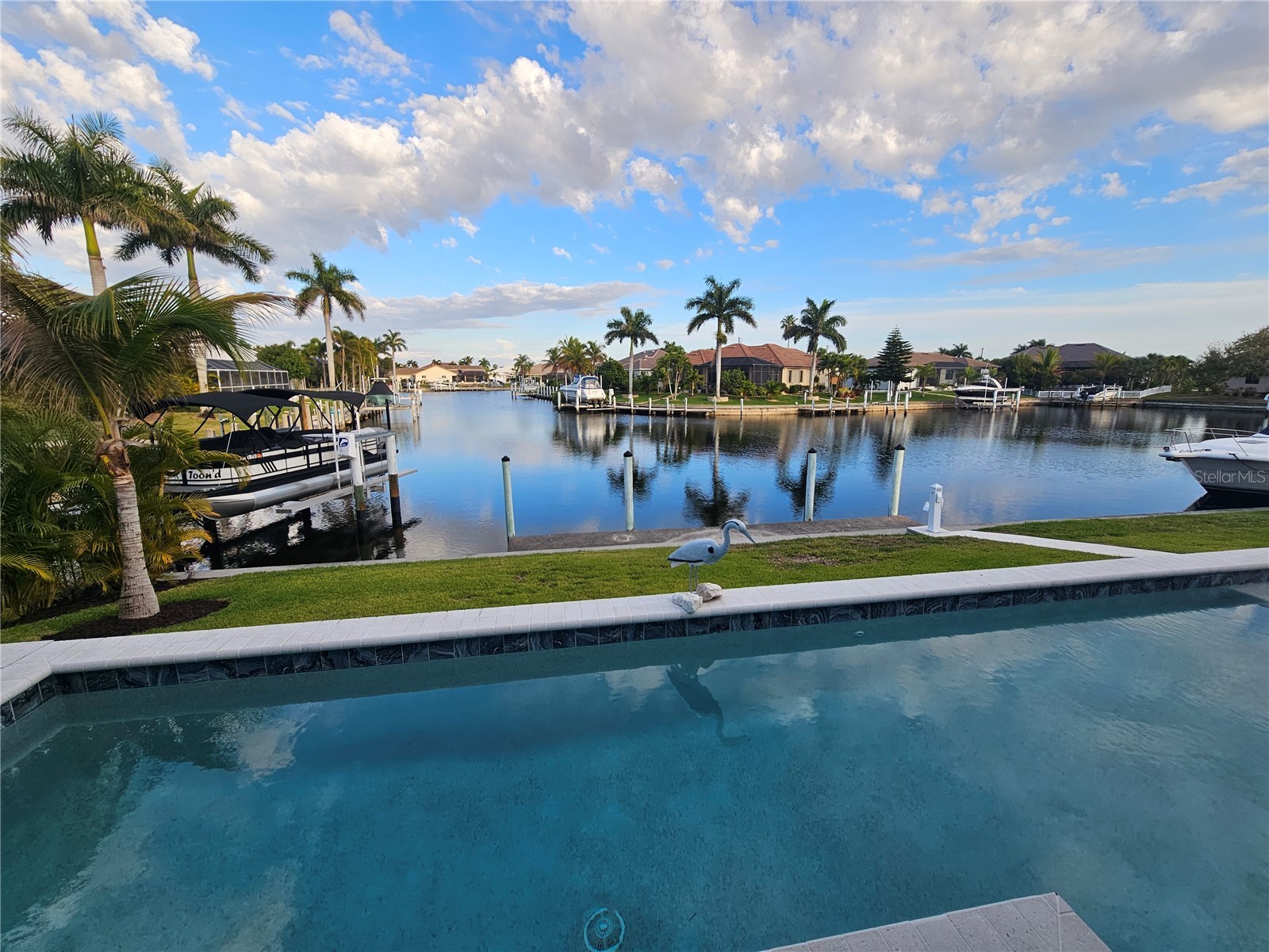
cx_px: 634
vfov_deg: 89.9
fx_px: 477
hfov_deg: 106.2
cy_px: 476
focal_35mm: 13
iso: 50
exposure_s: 1/850
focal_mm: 2.2
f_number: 2.2
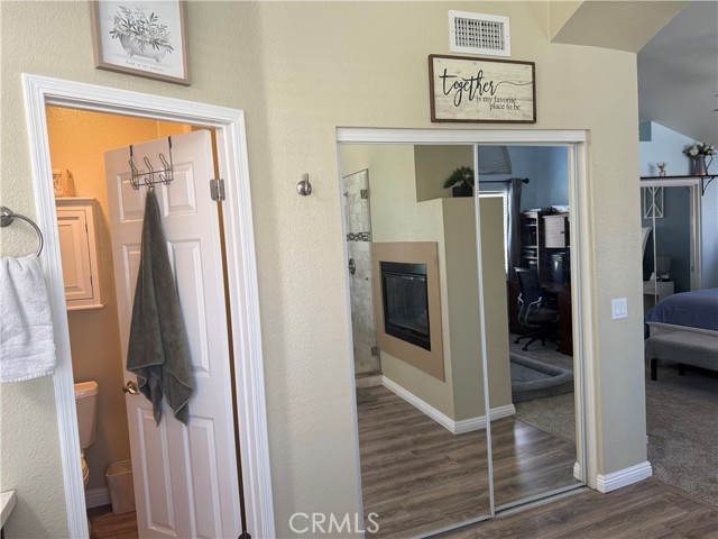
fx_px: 498
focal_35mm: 24
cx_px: 359
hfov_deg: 71.6
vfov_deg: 56.8
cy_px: 270
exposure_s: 1/120
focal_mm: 6.76
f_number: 1.78
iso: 125
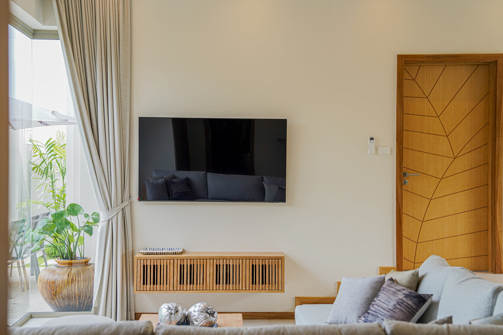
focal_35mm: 52
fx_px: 726
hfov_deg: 38.2
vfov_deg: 26.0
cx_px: 252
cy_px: 168
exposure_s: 1/160
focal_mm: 52
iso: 200
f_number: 4
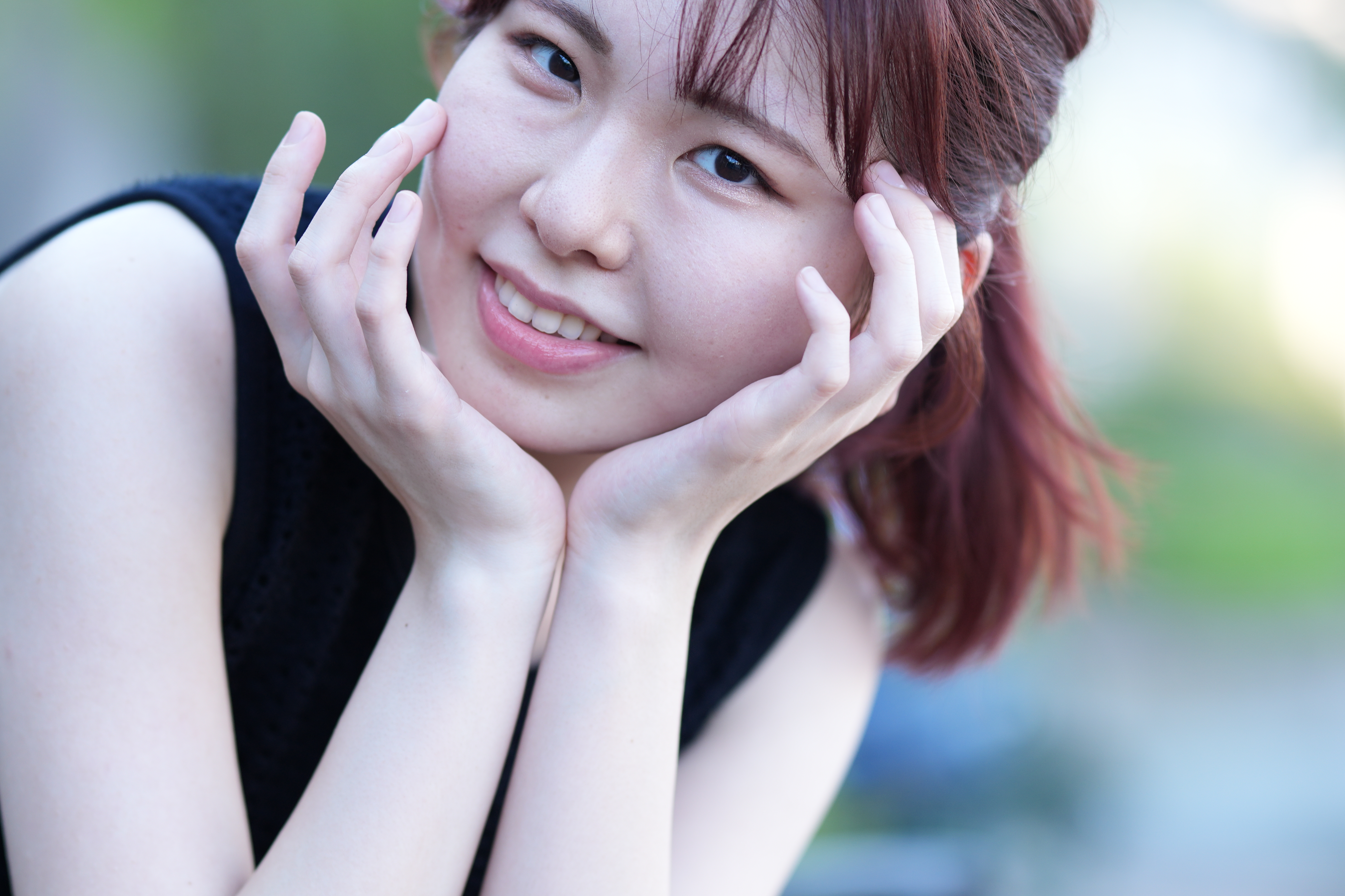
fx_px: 6201
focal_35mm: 166
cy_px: 410
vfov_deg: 8.3
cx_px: 443
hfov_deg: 12.4
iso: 100
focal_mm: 85
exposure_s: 1/320
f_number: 1.4
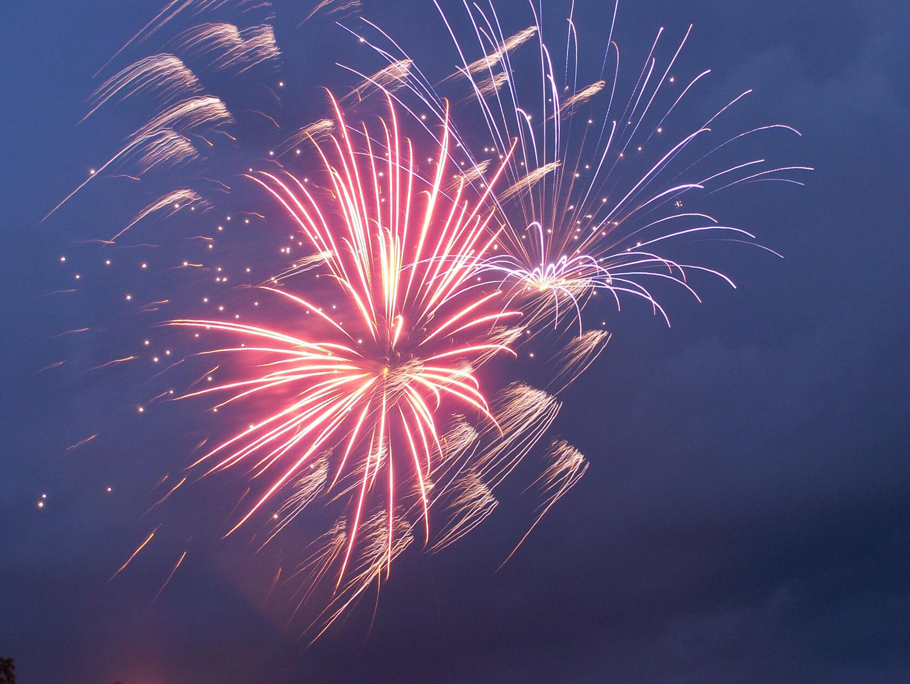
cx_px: 455
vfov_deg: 18.0
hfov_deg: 23.8
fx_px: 2157
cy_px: 342
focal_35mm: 82
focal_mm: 13.7
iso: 80
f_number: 5.6
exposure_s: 2
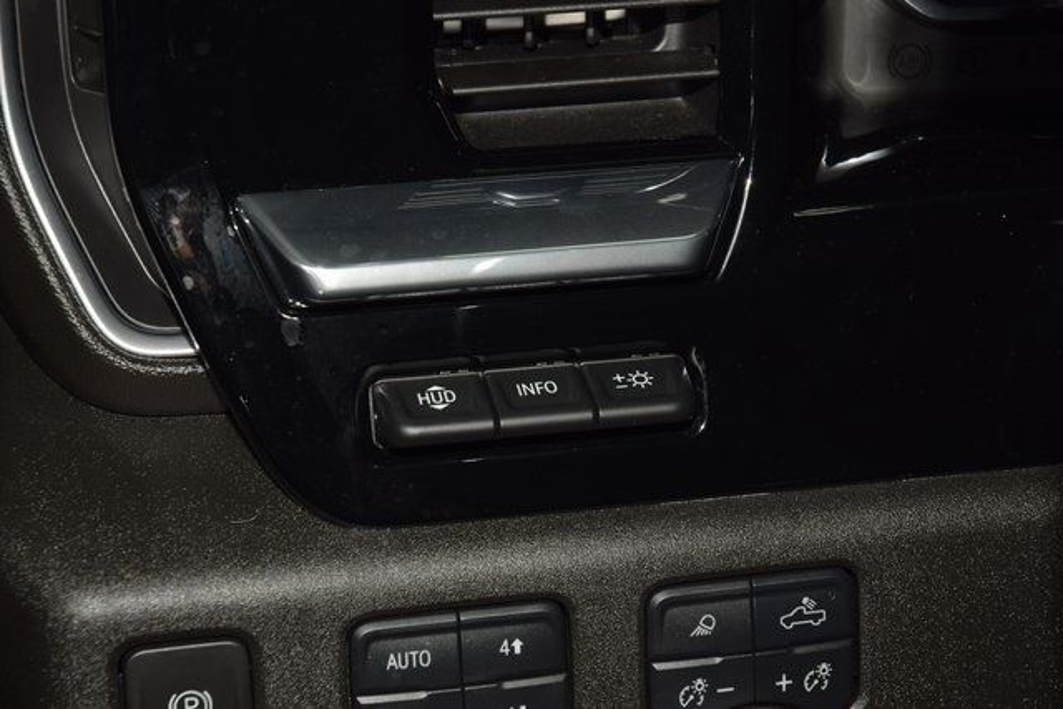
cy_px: 354
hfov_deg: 19.5
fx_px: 3101
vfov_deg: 13.0
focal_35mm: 105
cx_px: 532
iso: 100
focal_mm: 70
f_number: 8
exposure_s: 1/125
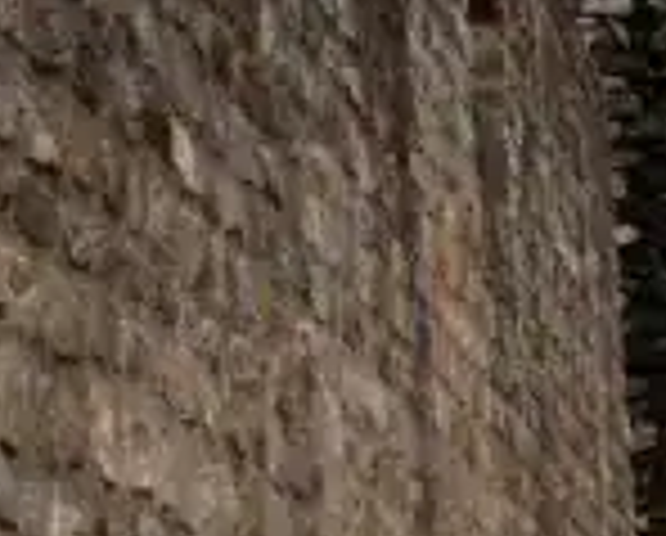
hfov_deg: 9.1
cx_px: 1242
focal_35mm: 202
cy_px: 1509
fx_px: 3990
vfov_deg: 7.0
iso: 200
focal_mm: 15
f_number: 14
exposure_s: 1/320
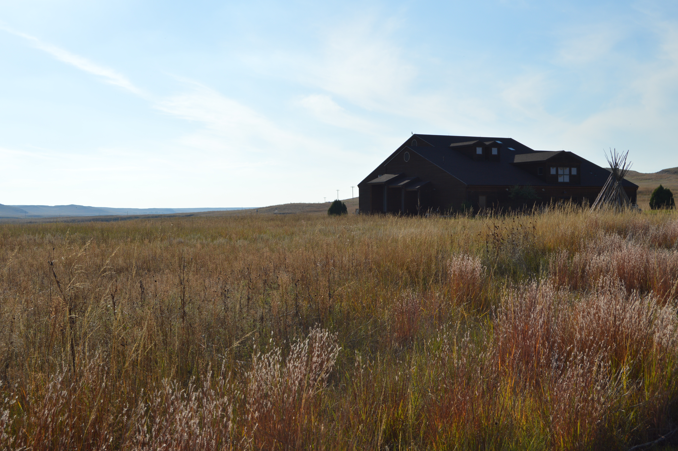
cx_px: 339
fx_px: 875
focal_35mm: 46
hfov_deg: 42.4
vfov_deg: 28.9
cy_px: 226
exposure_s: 1/400
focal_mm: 31
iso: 100
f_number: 10
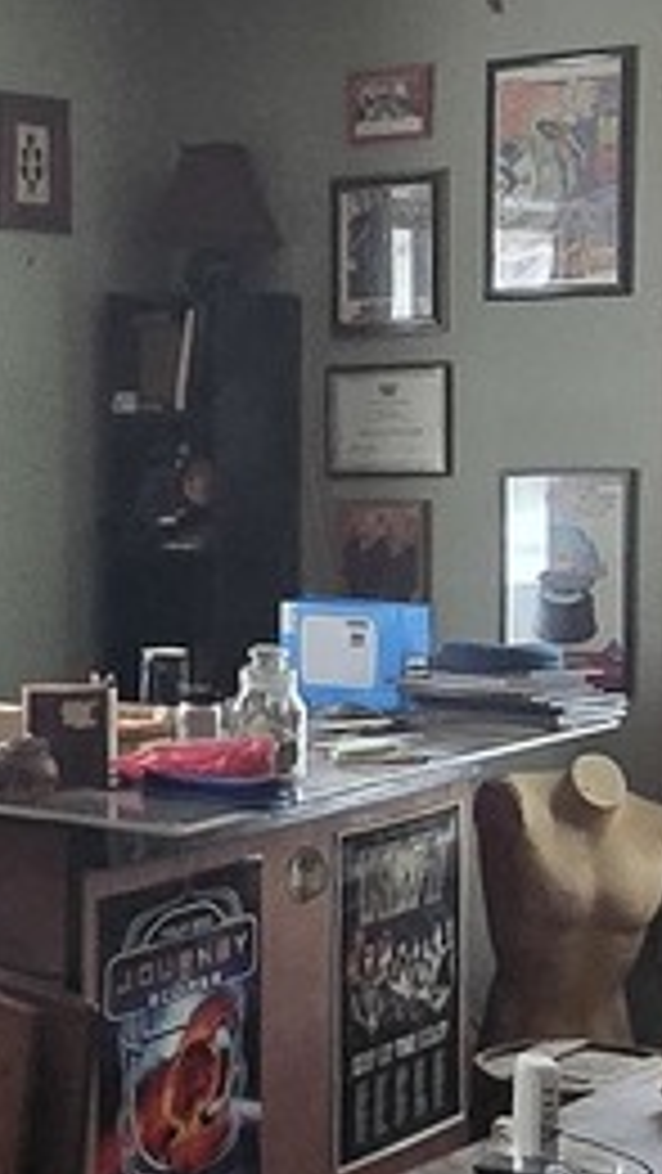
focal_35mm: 78
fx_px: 2432
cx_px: 54
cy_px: 693
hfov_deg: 15.3
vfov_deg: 27.1
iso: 800
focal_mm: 1.7
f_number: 2.2
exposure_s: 1/60
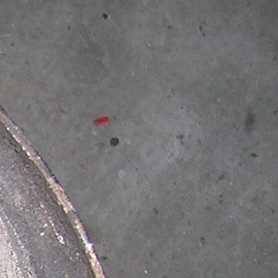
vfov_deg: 9.9
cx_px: -340
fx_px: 1526
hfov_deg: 9.5
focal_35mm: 168
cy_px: 480
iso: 50
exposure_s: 1/60.1
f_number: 2.8
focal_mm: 5.8
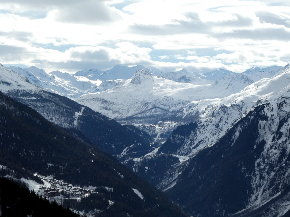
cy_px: 108
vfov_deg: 11.0
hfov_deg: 14.6
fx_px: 1131
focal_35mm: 135
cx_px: 145
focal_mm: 24.2
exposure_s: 1/500
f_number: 7.1
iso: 80
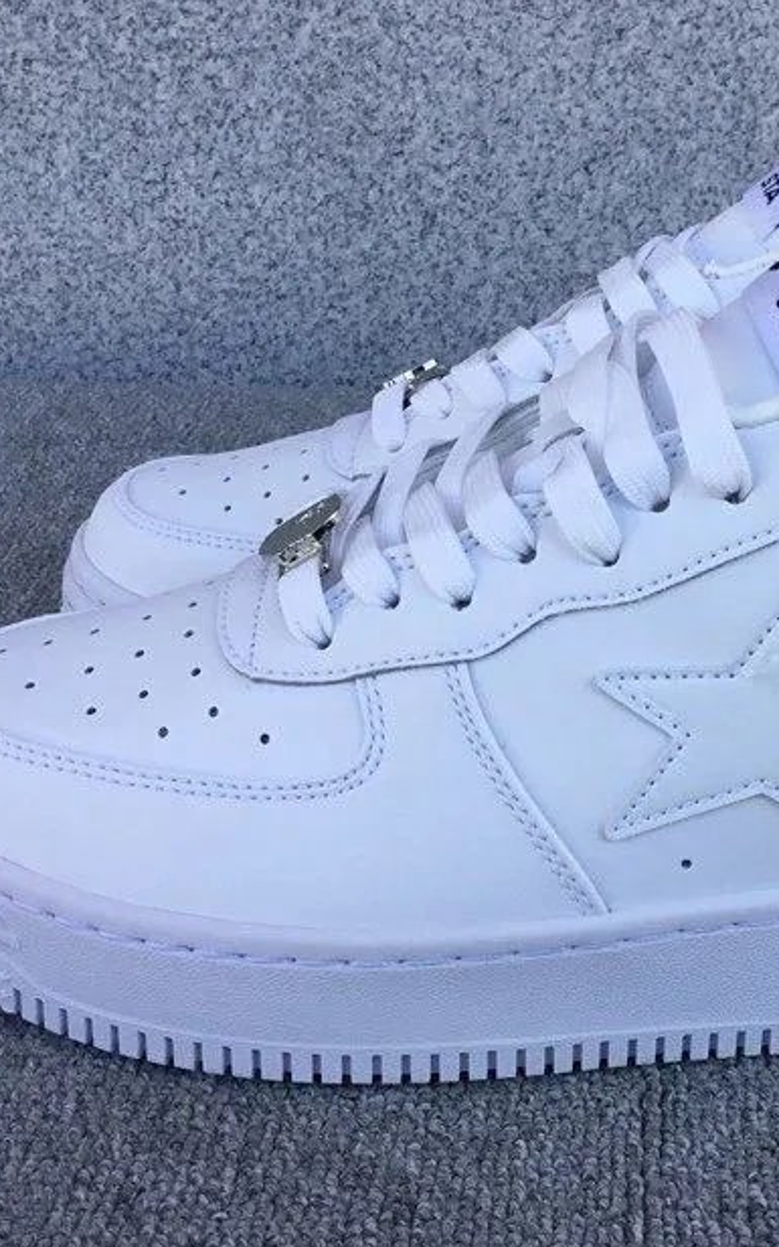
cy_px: 649
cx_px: 660
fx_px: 1630
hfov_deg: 26.2
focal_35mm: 48
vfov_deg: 41.8
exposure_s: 1/357
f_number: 2.4
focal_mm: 3.3
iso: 25
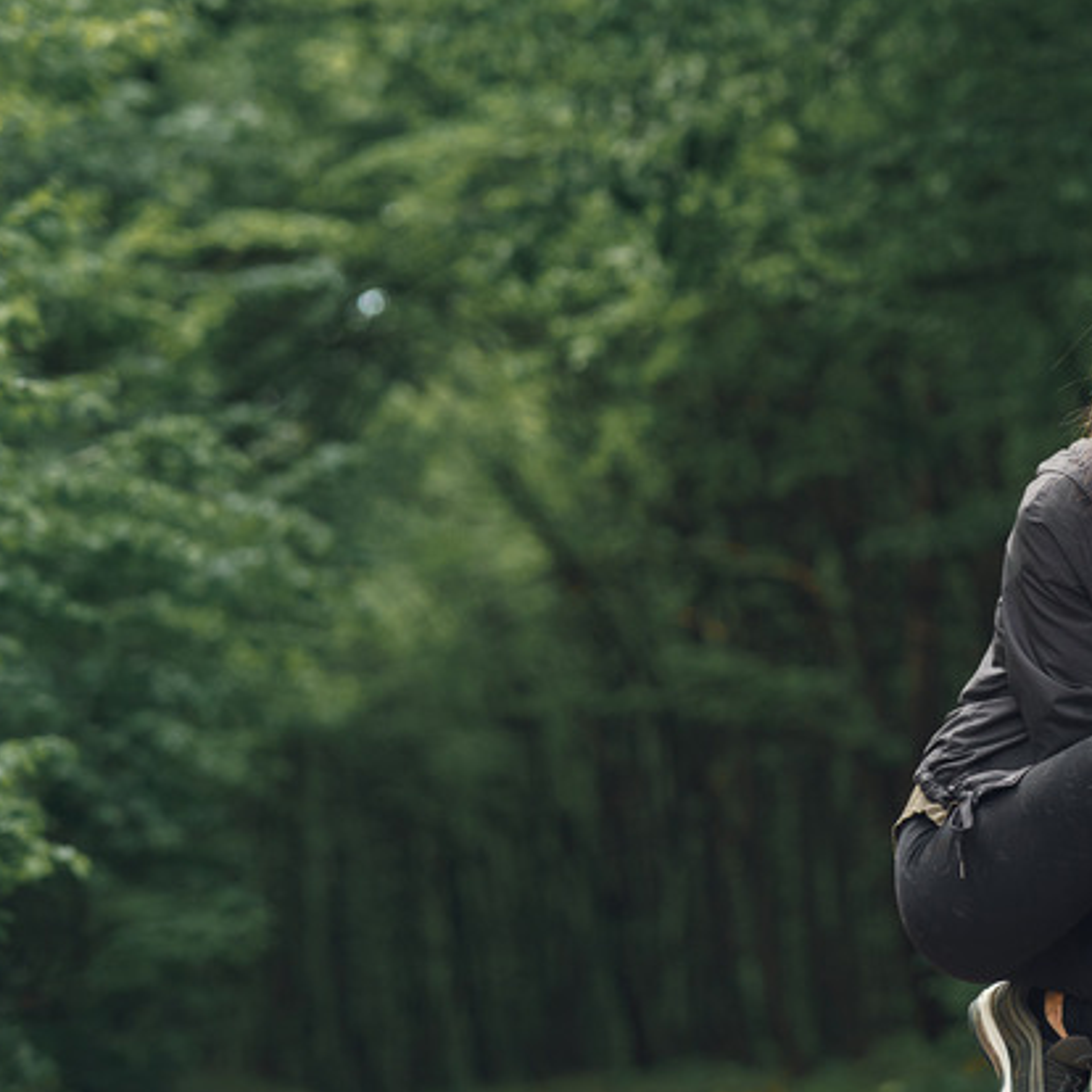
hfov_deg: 12.8
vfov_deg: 12.8
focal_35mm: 136
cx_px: 926
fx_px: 4854
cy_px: 533
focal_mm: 85
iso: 640
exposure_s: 1/500
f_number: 2.5
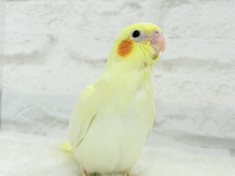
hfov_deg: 36.8
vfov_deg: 28.0
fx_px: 353
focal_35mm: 52
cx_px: 118
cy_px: 88
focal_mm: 5.96
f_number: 1.6
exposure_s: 1/100
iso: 50
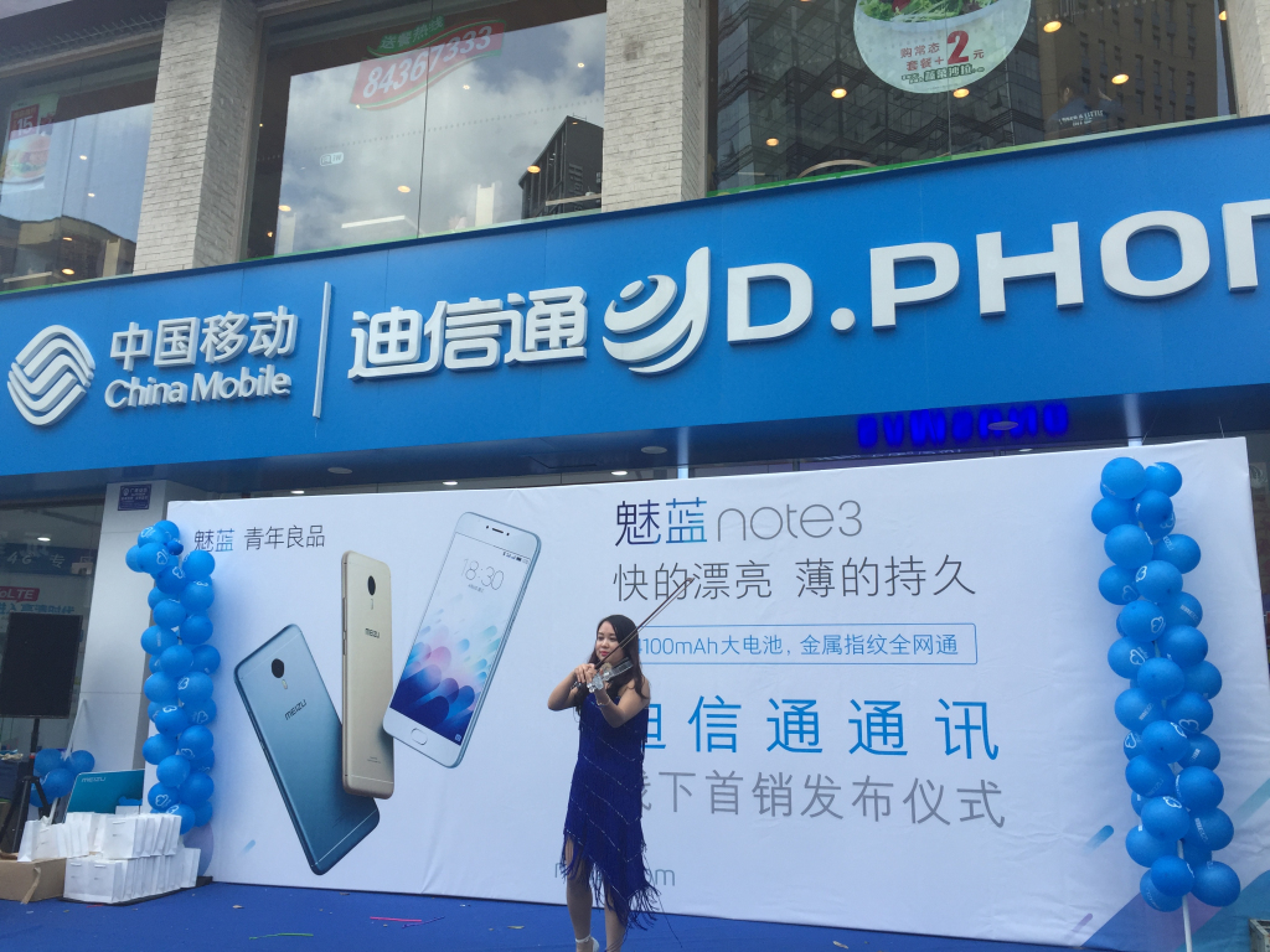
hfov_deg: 61.7
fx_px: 1064
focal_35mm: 29
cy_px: 476
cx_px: 635
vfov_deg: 48.2
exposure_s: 1/488
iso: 32
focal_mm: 4.15
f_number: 2.2
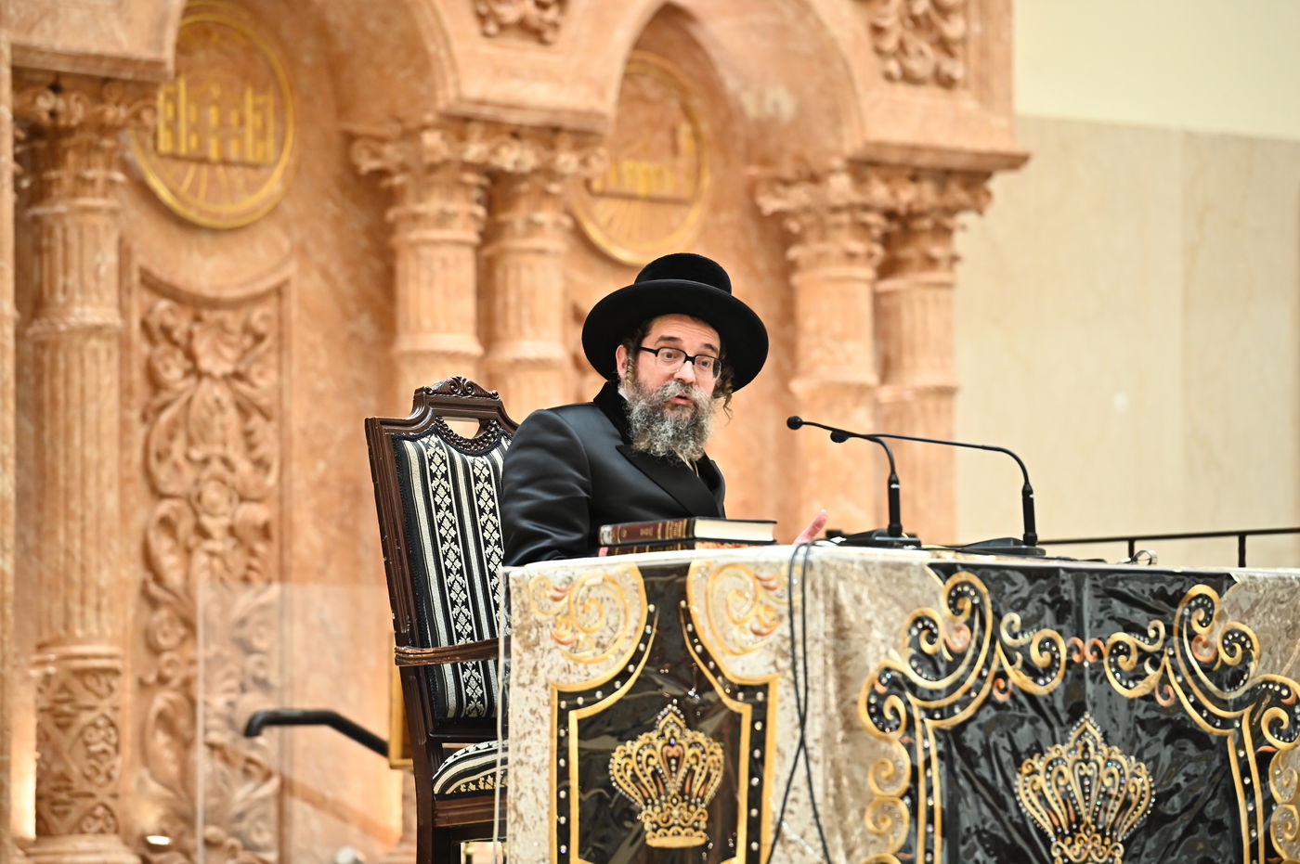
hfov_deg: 10.3
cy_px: 432
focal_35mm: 200
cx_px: 650
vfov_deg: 6.9
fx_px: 7216
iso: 2000
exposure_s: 1/200
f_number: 4
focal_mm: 200
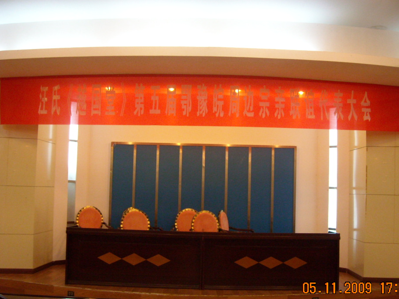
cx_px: 210
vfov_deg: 36.8
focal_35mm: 39
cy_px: 156
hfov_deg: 47.8
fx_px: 449
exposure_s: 1/36
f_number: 2.8
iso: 400
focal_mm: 5.7
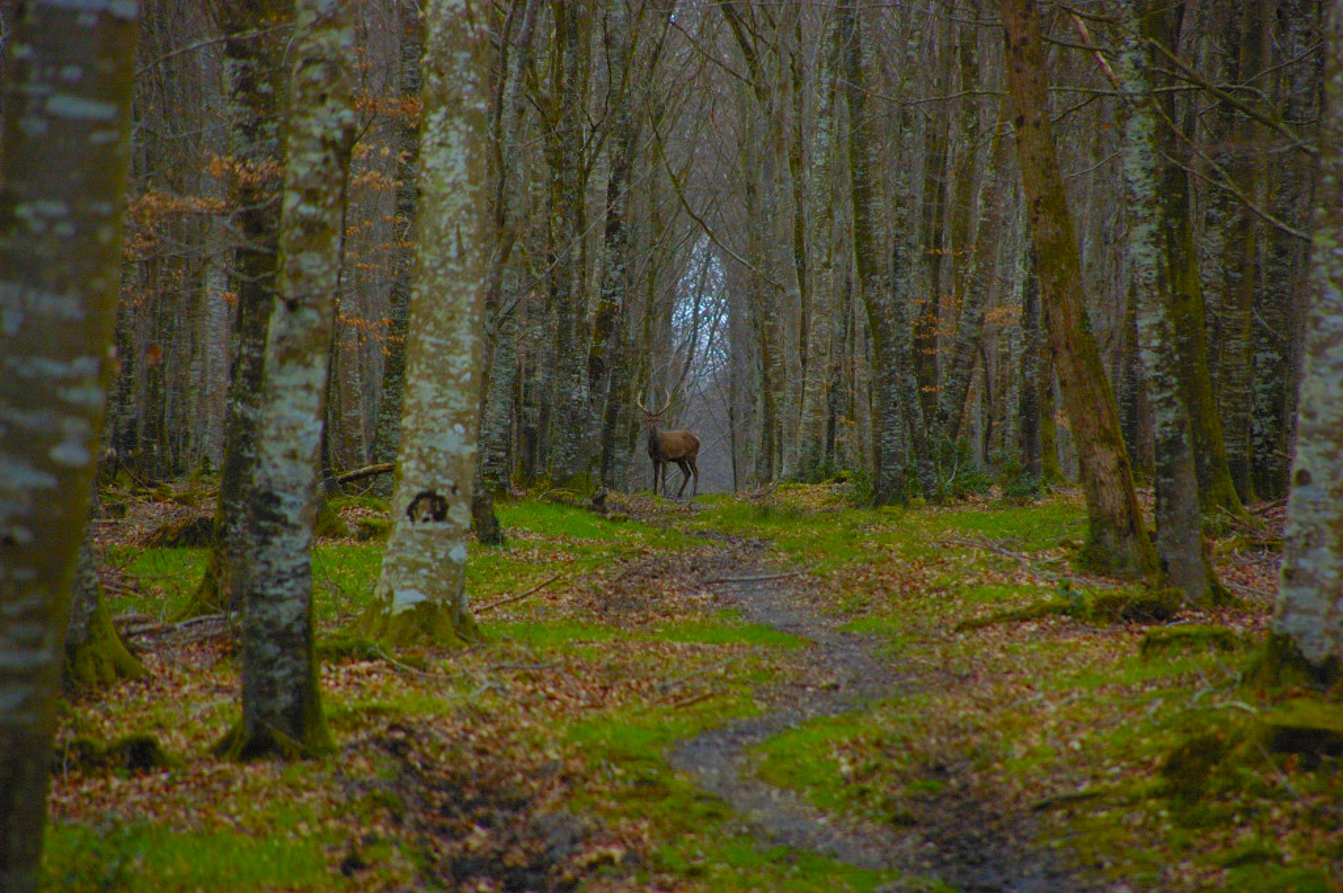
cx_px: 672
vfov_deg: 4.6
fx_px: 11182
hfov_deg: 6.9
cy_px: 446
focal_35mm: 300
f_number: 6.3
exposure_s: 1/250
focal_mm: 200
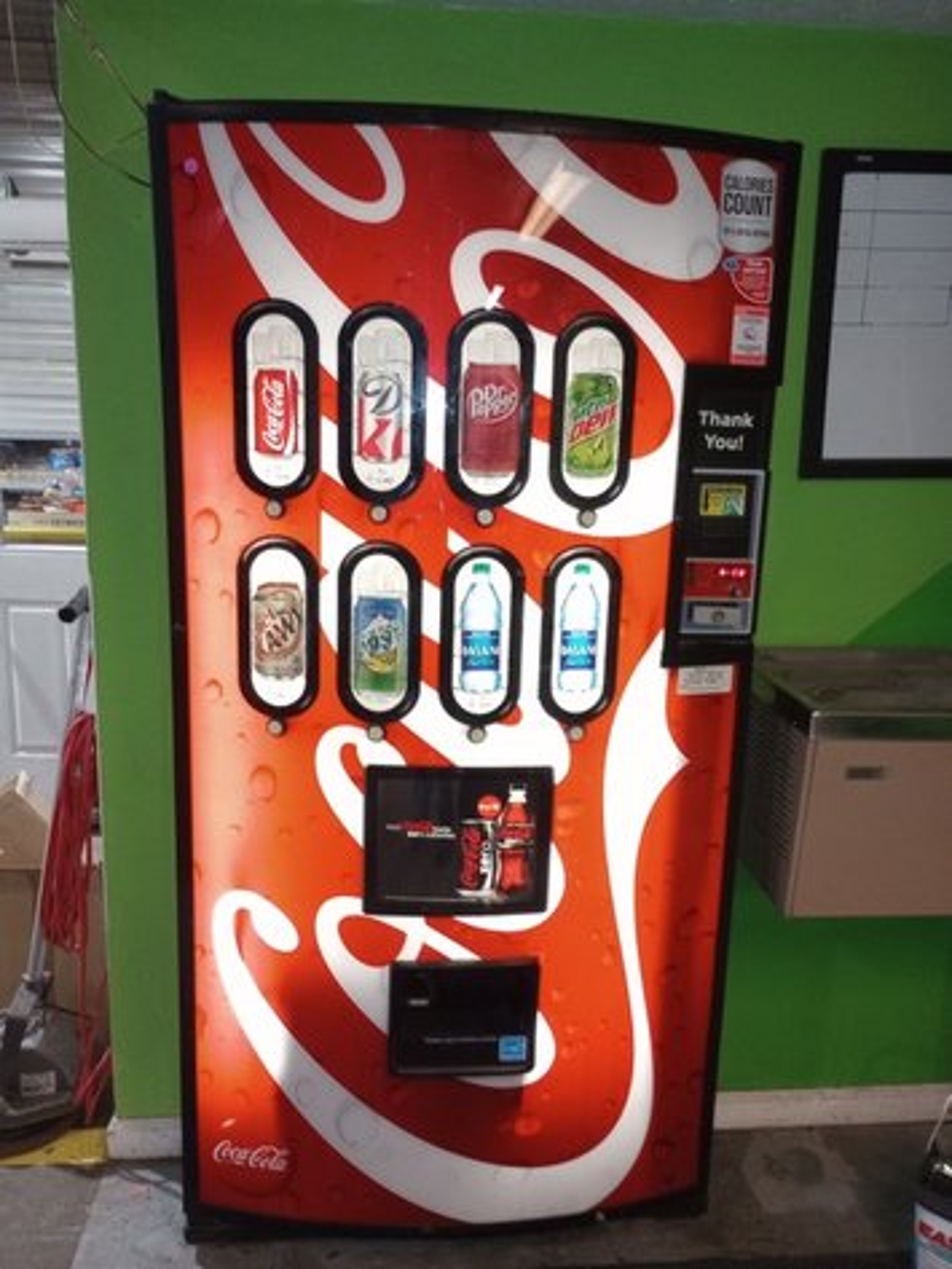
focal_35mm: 28
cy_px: 634
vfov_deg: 63.4
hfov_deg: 49.8
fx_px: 1026
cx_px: 476
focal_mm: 4.27
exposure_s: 1/25
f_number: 1.8
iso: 982
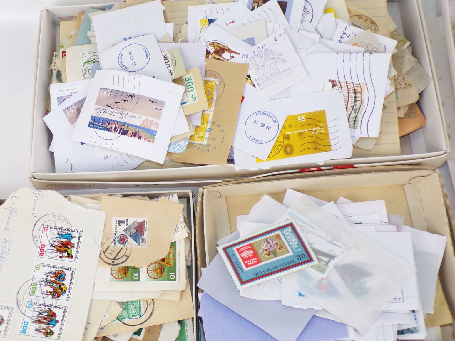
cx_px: 186
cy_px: 166
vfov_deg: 29.1
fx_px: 657
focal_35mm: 50
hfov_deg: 38.1
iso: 80
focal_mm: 7.6
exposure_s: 1/45
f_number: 3.4
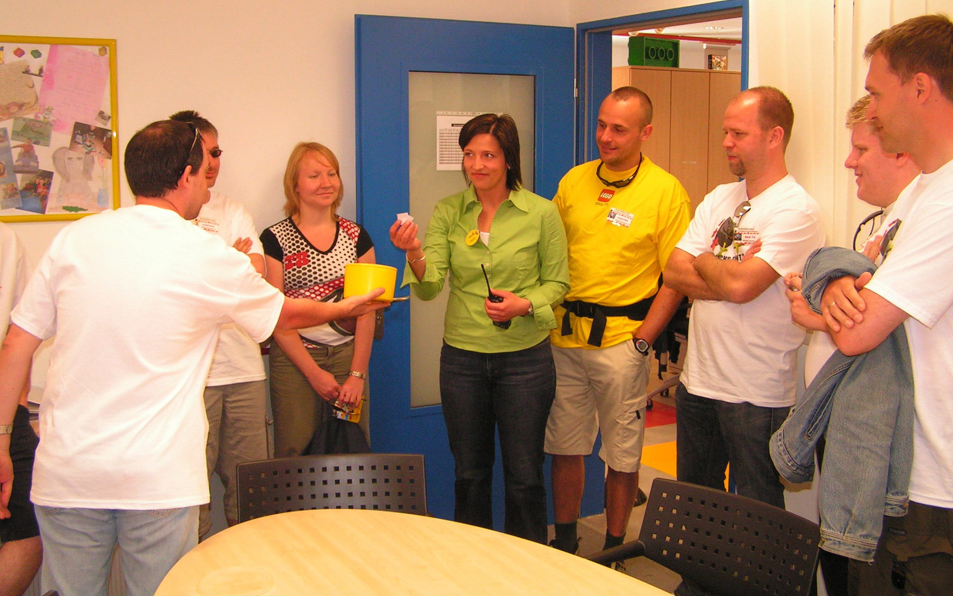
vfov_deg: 31.2
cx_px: 476
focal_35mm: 41
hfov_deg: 48.2
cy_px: 239
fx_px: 1065
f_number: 2.8
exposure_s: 1/40
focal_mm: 6.3
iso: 125
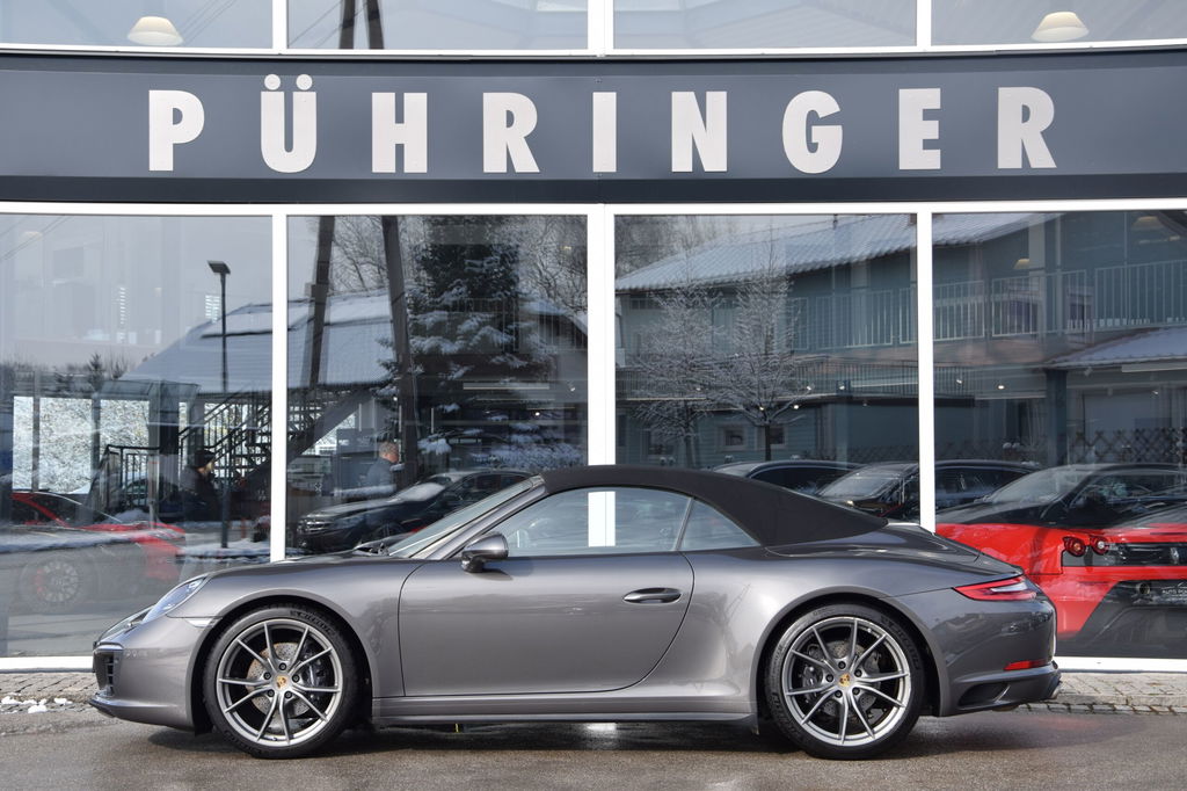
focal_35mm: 57
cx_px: 594
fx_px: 1879
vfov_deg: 23.8
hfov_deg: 35.1
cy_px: 396
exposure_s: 1/250
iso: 200
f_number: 8
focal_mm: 38
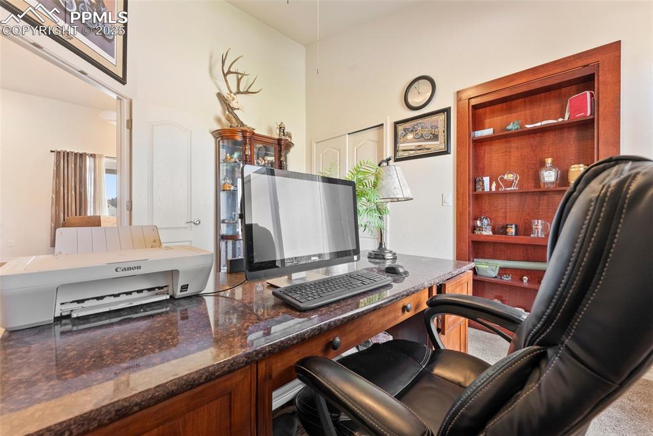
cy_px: 218
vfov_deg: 81.2
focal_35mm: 14
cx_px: 326
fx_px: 254
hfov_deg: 104.2
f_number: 9
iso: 400
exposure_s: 1/1.67
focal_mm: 14
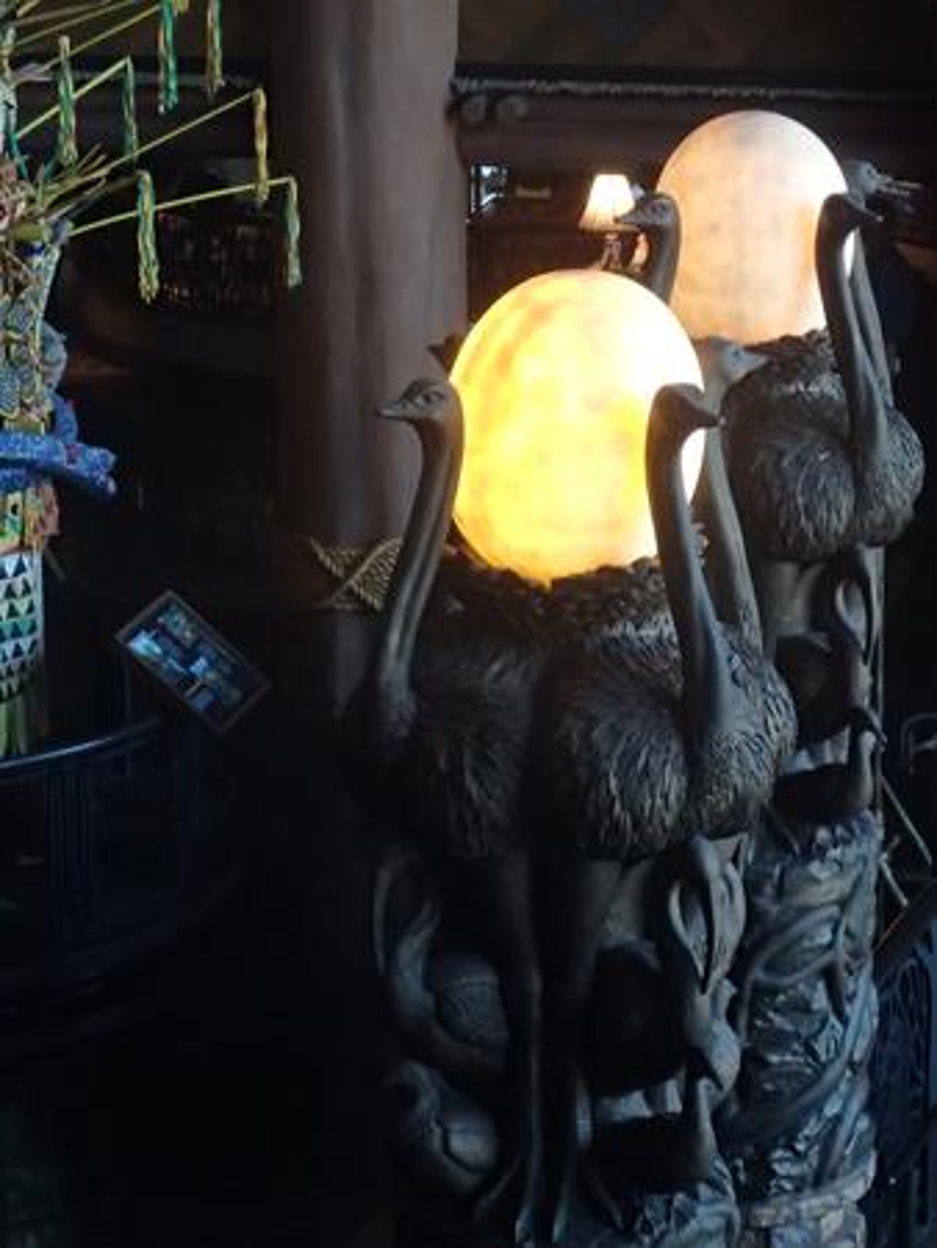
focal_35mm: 91
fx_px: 3281
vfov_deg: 21.5
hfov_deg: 16.3
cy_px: 624
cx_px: 468
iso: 800
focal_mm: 16.5
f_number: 4.7
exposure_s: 1/40
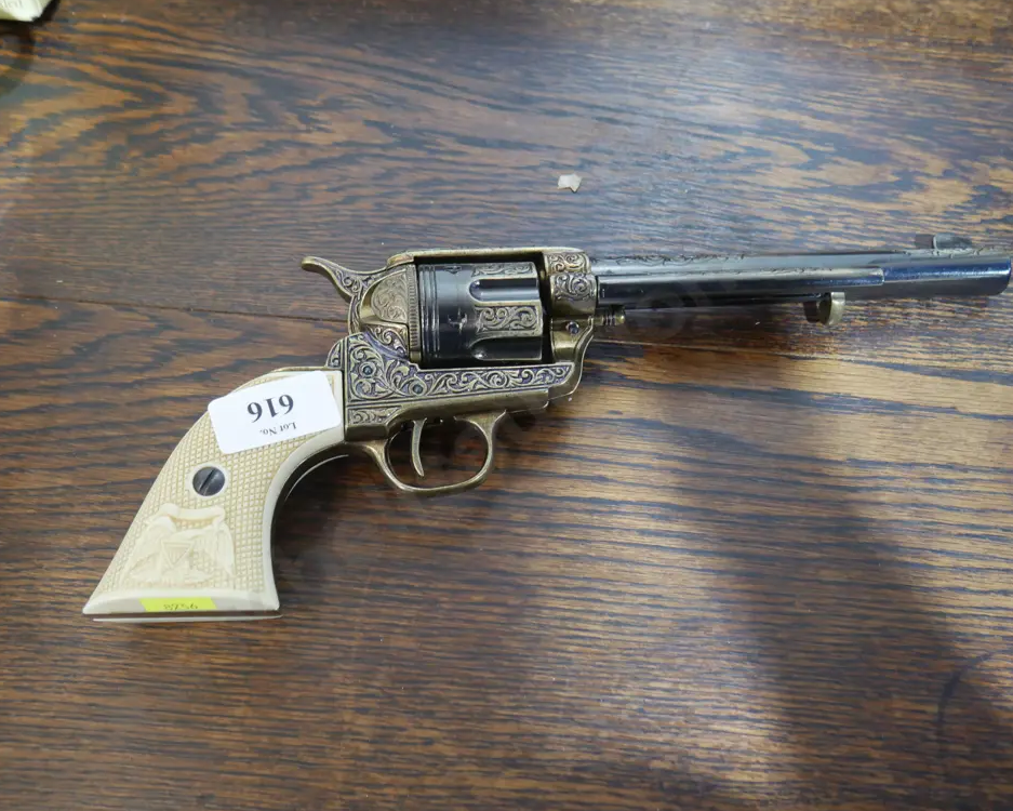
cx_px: 531
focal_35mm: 32
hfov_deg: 55.6
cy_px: 410
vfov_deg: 45.8
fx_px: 960
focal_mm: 15
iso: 1250
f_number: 3.6
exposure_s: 1/60
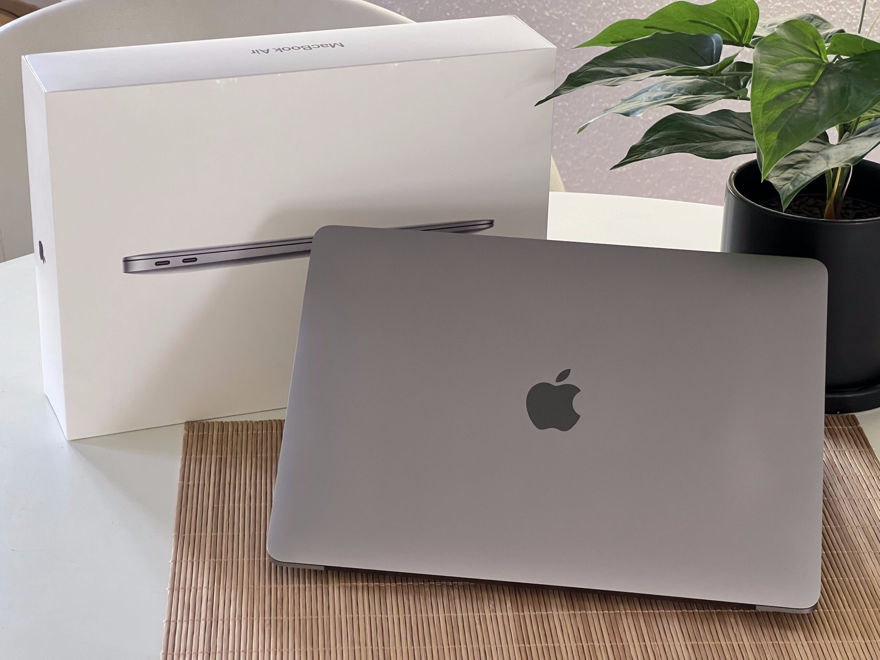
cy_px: 330
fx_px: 1957
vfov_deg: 19.1
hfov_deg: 25.3
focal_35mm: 77
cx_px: 440
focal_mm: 9
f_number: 2.8
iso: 200
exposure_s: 1/84
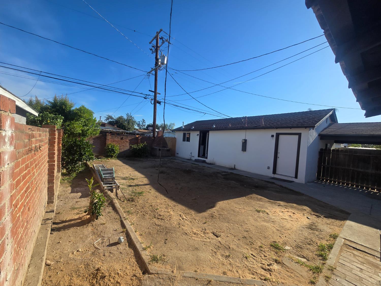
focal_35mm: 13
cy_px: 143
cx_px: 190
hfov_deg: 106.2
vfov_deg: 89.9
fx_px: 143
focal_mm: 2.2
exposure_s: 1/2296
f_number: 2.2
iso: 50
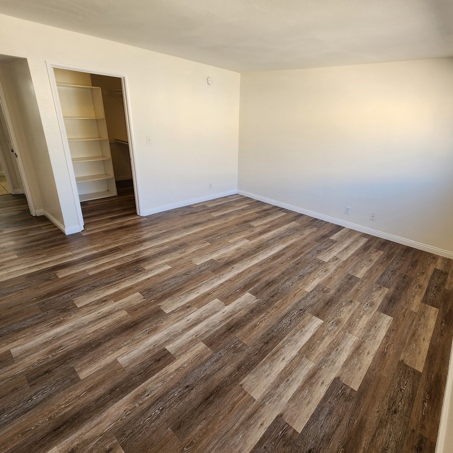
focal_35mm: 16
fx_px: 237
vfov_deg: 87.4
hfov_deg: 86.7
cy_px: 222
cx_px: 263
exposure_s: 1/60
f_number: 2.2
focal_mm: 2.2
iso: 64
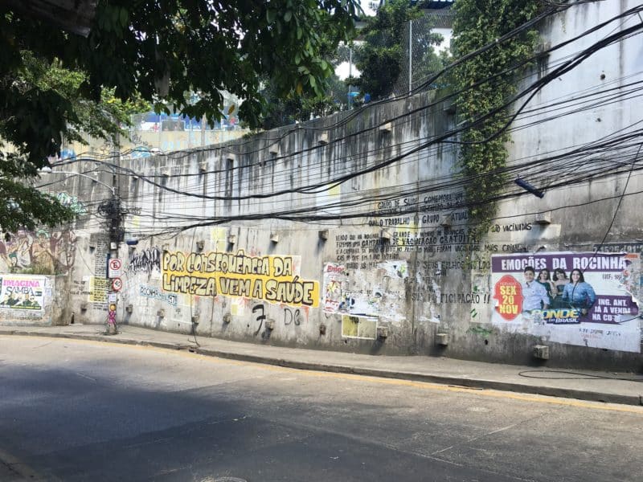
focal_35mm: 29
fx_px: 539
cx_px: 322
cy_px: 241
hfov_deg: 61.7
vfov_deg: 48.2
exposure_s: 1/206
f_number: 2.2
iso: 25
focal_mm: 4.15
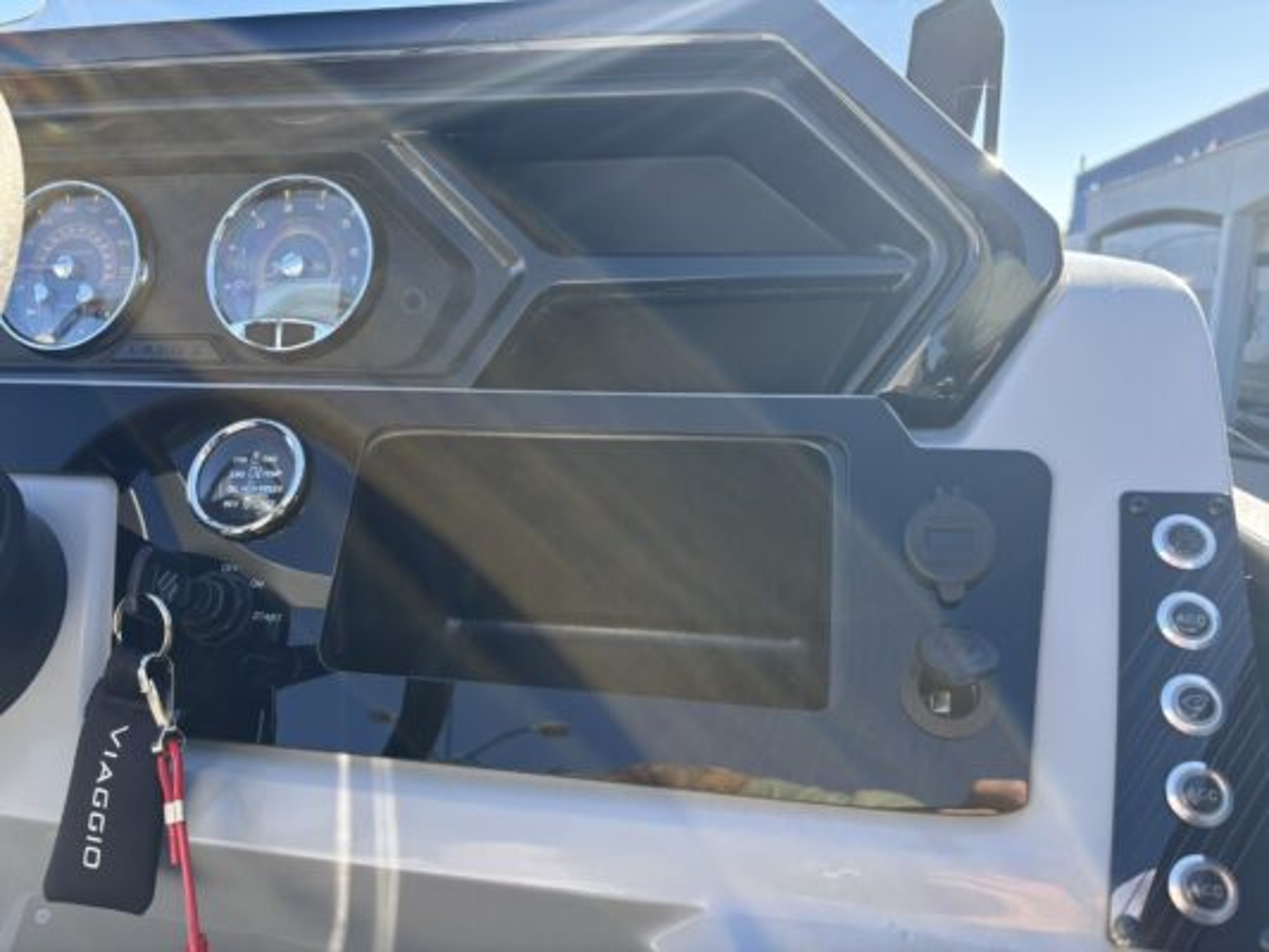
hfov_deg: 67.3
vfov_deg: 53.1
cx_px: 634
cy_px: 476
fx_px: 953
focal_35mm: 26
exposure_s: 1/452
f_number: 1.6
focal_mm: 5.96
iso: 50
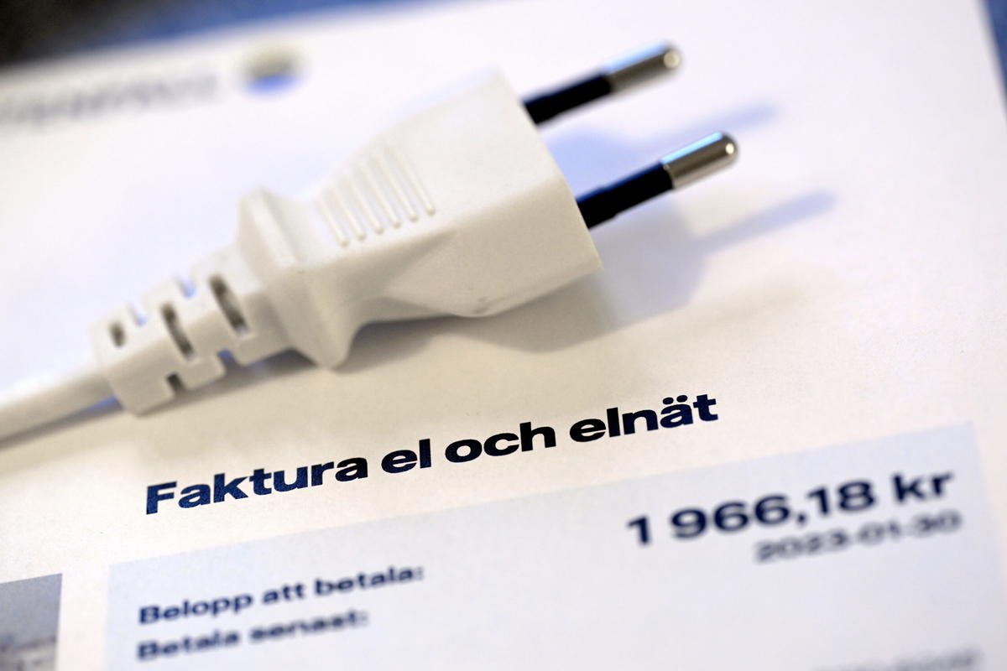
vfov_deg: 13.0
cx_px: 504
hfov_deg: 19.5
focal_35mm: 105
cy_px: 336
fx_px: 2937
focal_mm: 105
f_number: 5
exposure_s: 1/60
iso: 800
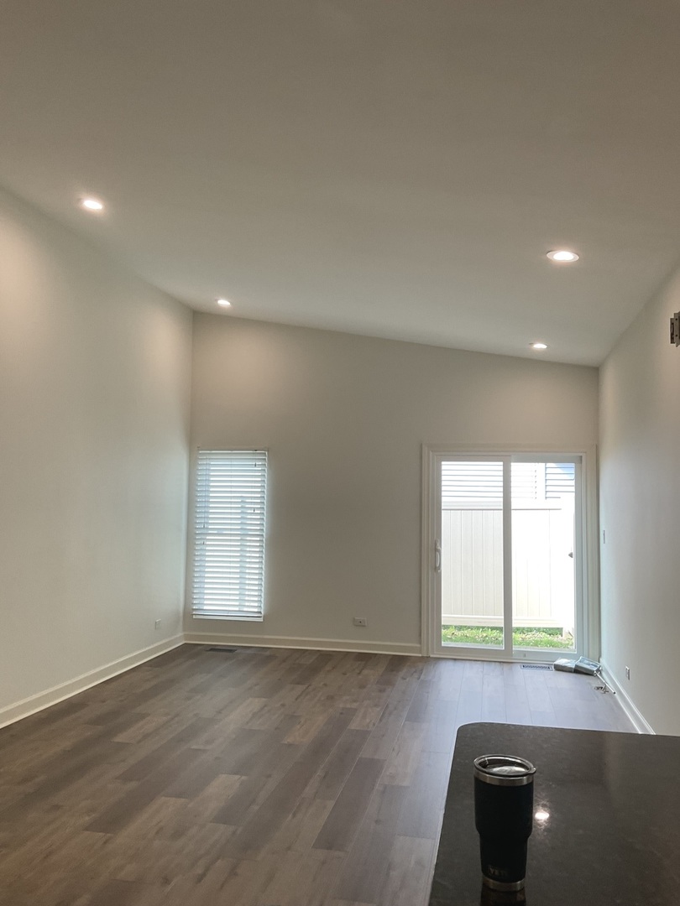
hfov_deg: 48.2
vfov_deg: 61.7
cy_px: 453
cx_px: 340
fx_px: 760
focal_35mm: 29
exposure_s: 1/120
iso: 64
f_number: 1.8
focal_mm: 3
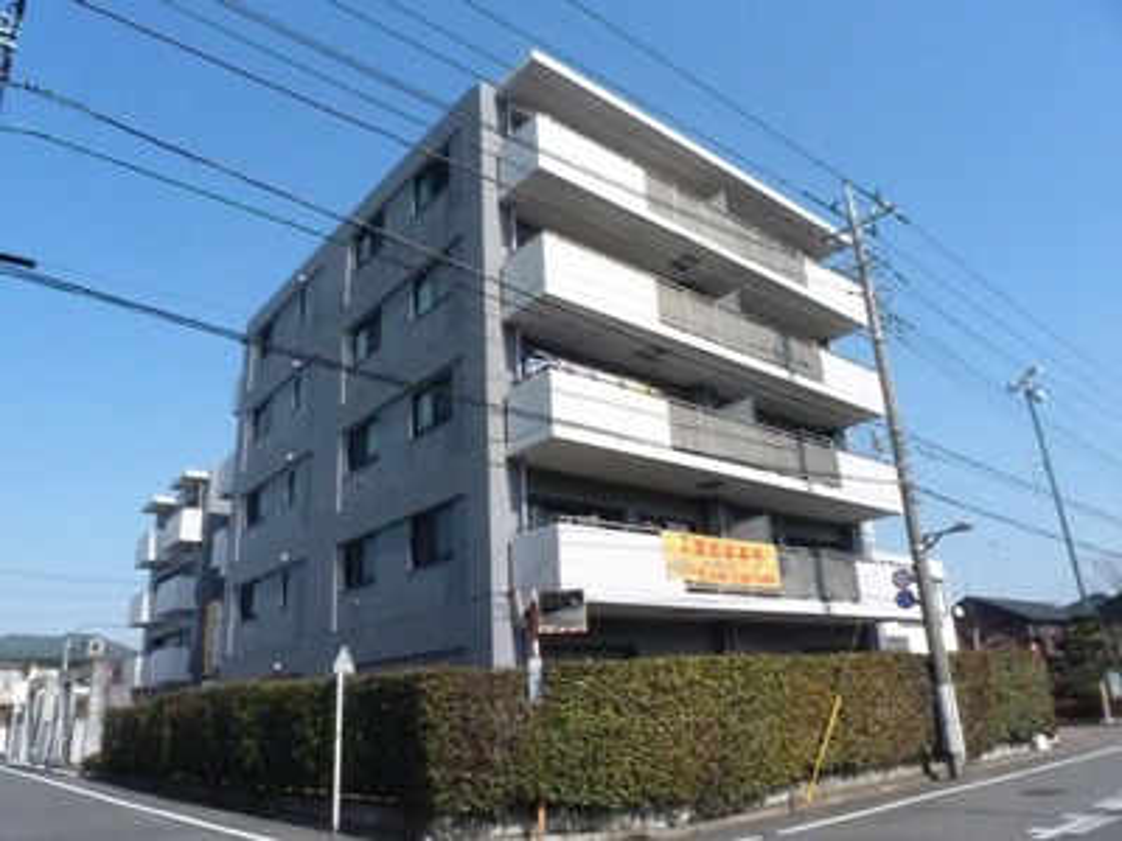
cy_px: 420
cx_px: 561
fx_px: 778
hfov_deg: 71.6
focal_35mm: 24
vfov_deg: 56.8
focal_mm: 4.3
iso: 1600
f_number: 6.3
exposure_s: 1/4000
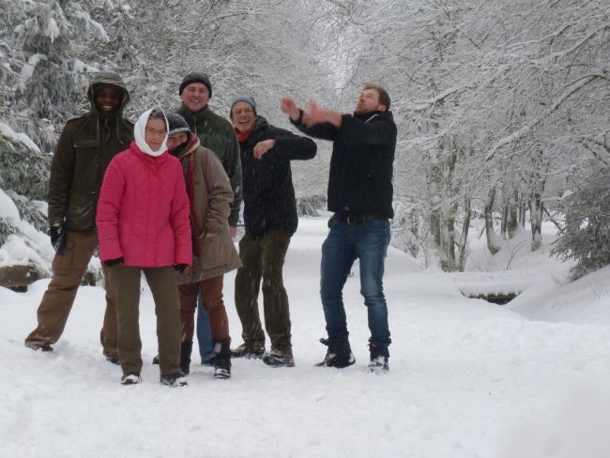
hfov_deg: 17.4
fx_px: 1992
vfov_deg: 13.1
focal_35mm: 113
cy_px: 229
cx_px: 305
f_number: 5.1
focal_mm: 20.2
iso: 320
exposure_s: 1/80
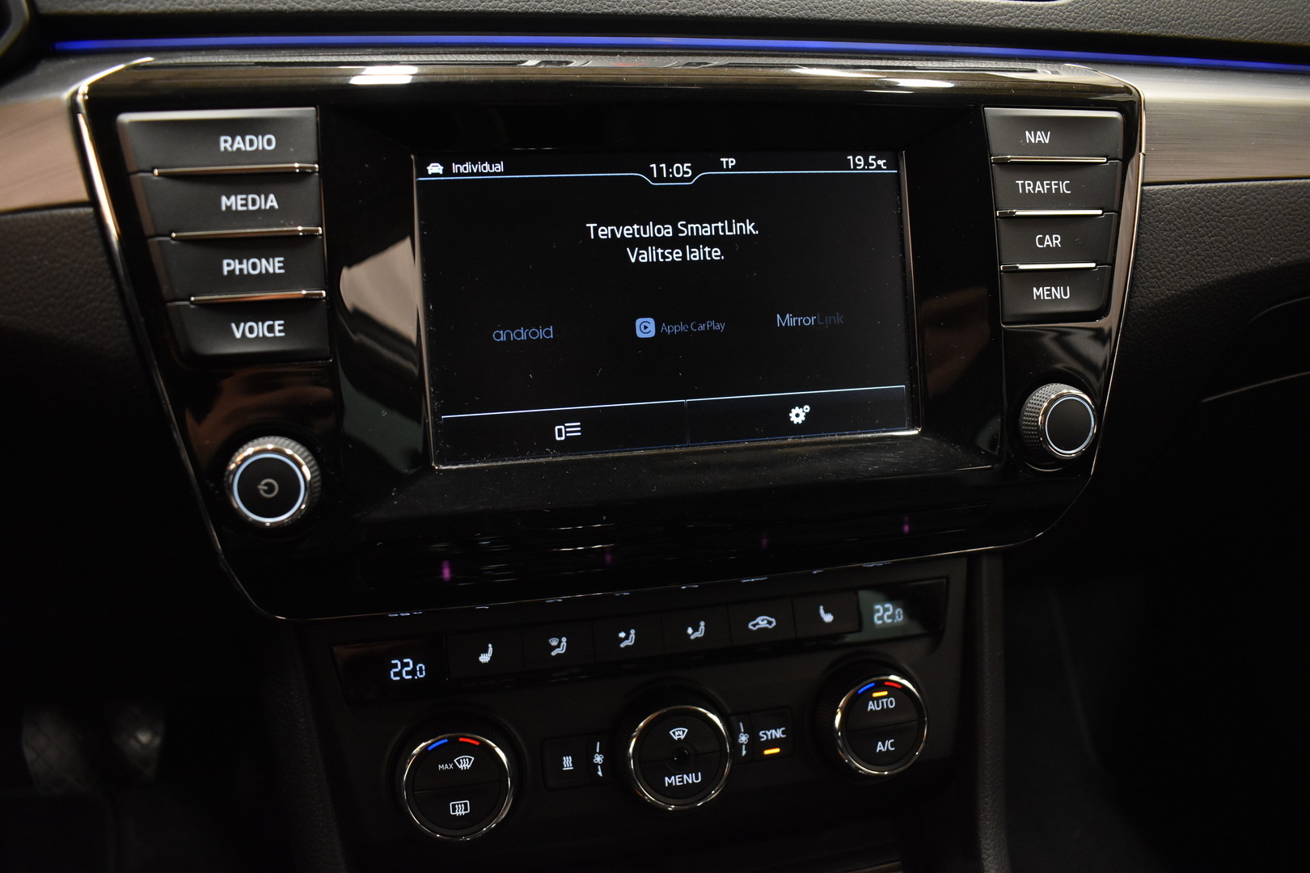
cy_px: 436
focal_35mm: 27
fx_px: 982
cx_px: 655
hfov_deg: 67.4
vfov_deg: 47.9
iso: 2000
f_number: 3.5
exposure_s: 1/30
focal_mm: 18
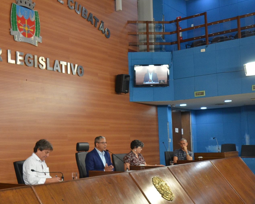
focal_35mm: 49
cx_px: 71
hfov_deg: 37.3
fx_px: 370
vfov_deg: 30.8
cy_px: 120
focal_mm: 18
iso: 1000
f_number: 4.2
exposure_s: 1/80
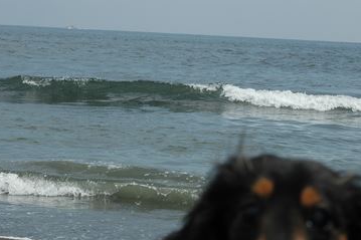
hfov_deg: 16.7
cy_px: 37
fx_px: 1233
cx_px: 186
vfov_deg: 11.1
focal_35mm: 123
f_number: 11
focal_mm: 46
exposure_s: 1/500
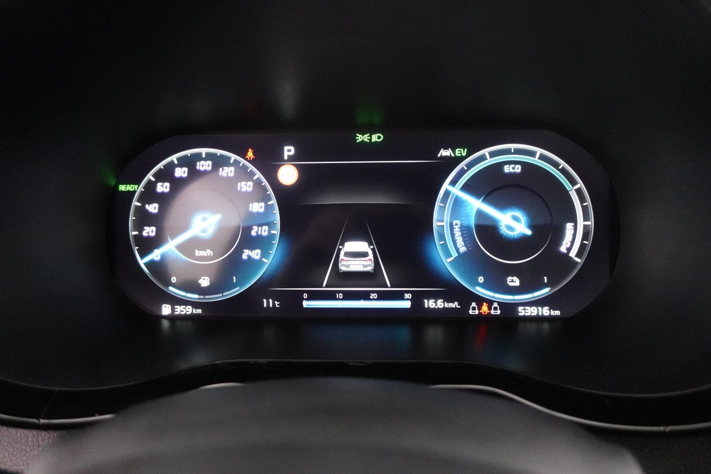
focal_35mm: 24
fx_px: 474
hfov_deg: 73.7
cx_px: 356
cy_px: 237
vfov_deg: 53.1
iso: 3200
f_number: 1.8
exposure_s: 1/40
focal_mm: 9.4
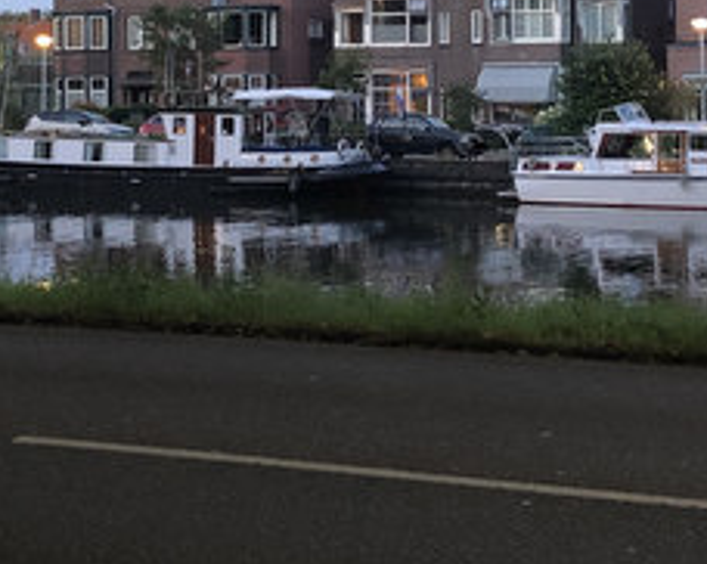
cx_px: 254
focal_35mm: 84
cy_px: 43
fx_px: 1756
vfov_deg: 17.9
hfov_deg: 22.7
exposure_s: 1/7
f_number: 1.8
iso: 80
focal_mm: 3.99
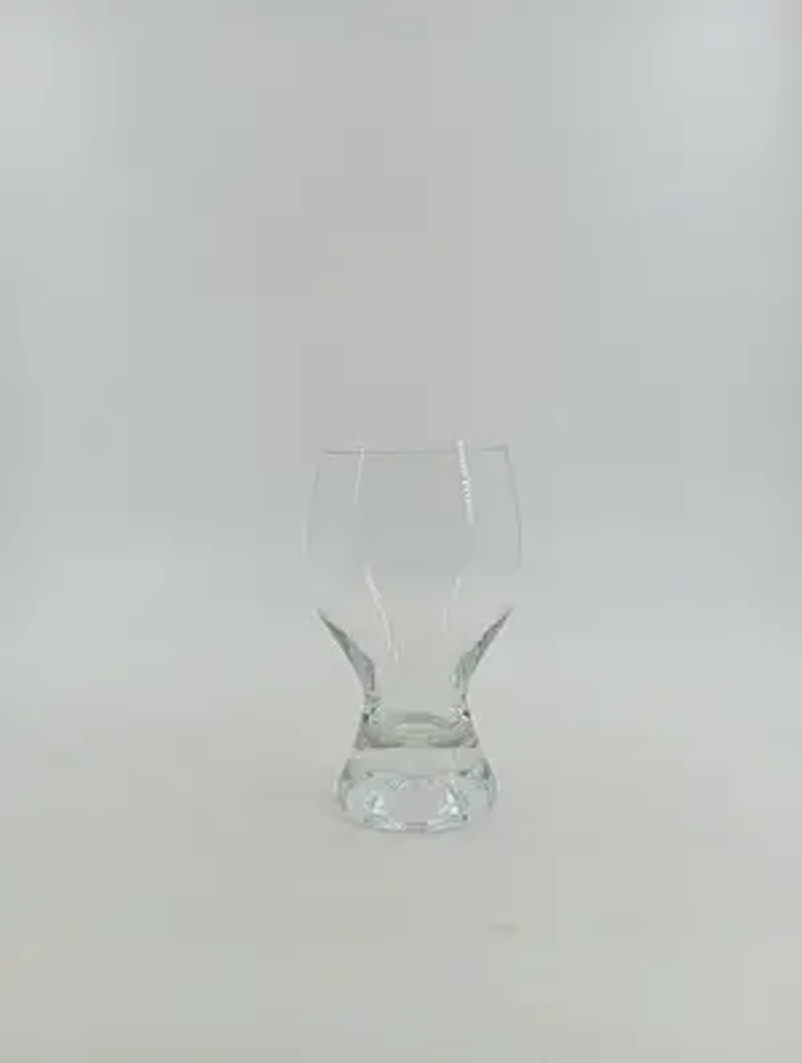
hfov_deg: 49.9
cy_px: 532
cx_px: 401
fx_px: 862
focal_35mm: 28
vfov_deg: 63.4
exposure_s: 1/100
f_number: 1.8
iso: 57
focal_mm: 4.22
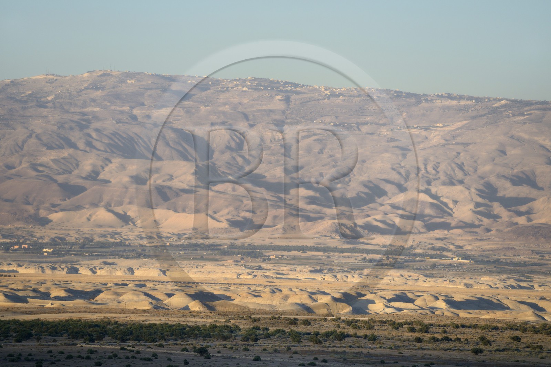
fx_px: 3059
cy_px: 184
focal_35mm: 200
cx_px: 276
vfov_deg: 6.9
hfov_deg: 10.3
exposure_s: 1/1600
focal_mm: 200
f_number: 4.5
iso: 400
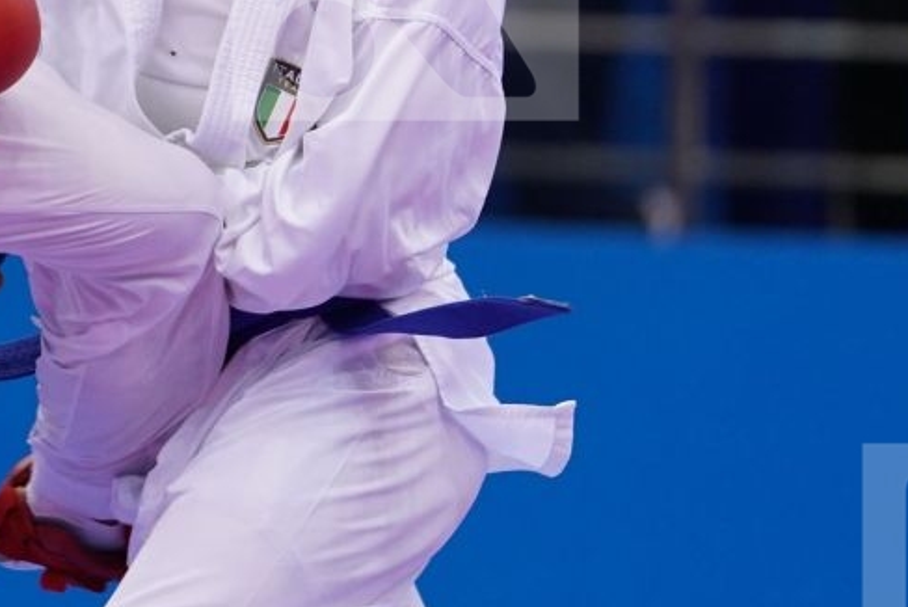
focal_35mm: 737
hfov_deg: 2.8
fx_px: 18599
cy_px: -48
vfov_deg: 1.9
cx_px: -225
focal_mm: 200
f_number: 2.8
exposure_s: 1/1000
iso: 1250
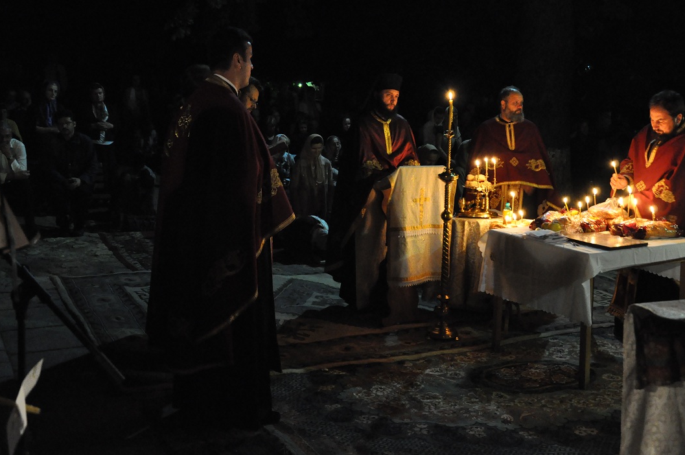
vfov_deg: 31.4
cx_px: 365
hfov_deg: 45.9
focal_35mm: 43
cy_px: 202
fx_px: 809
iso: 3200
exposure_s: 1/20
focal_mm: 25
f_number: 4
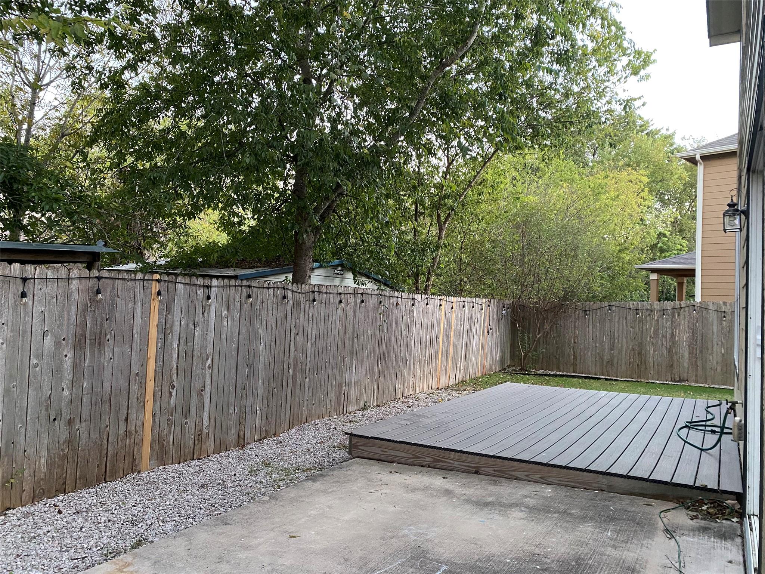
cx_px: 382
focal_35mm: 26
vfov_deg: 53.1
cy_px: 287
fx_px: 575
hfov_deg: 67.3
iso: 400
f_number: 1.8
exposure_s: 1/40
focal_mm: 4.25
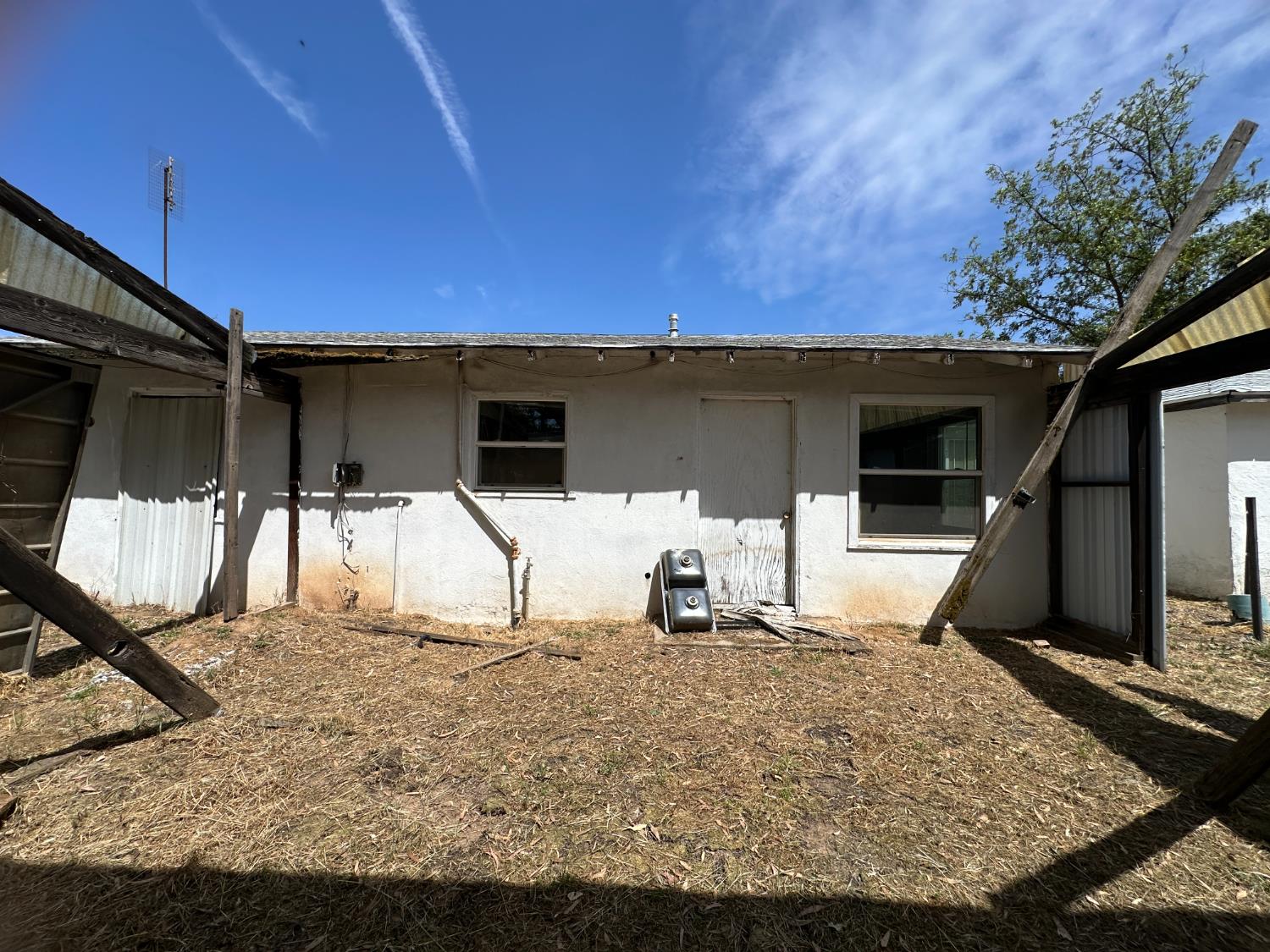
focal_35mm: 14
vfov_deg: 85.7
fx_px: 514
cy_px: 476
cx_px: 635
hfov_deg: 102.1
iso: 50
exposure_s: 1/3125
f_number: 2.2
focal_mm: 2.22
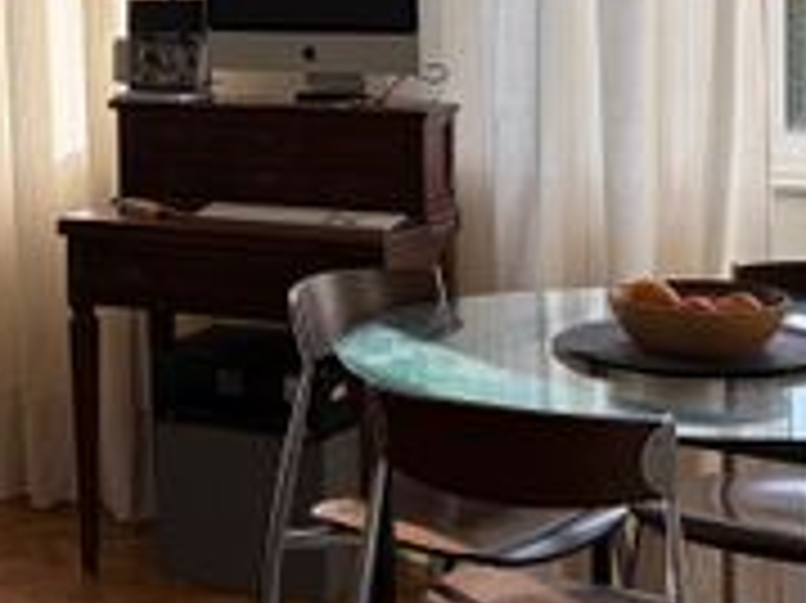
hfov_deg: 21.8
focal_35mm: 87
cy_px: 14
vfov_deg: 16.6
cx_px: 14
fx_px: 2024
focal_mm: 5.96
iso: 50
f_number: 1.6
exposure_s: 1/419
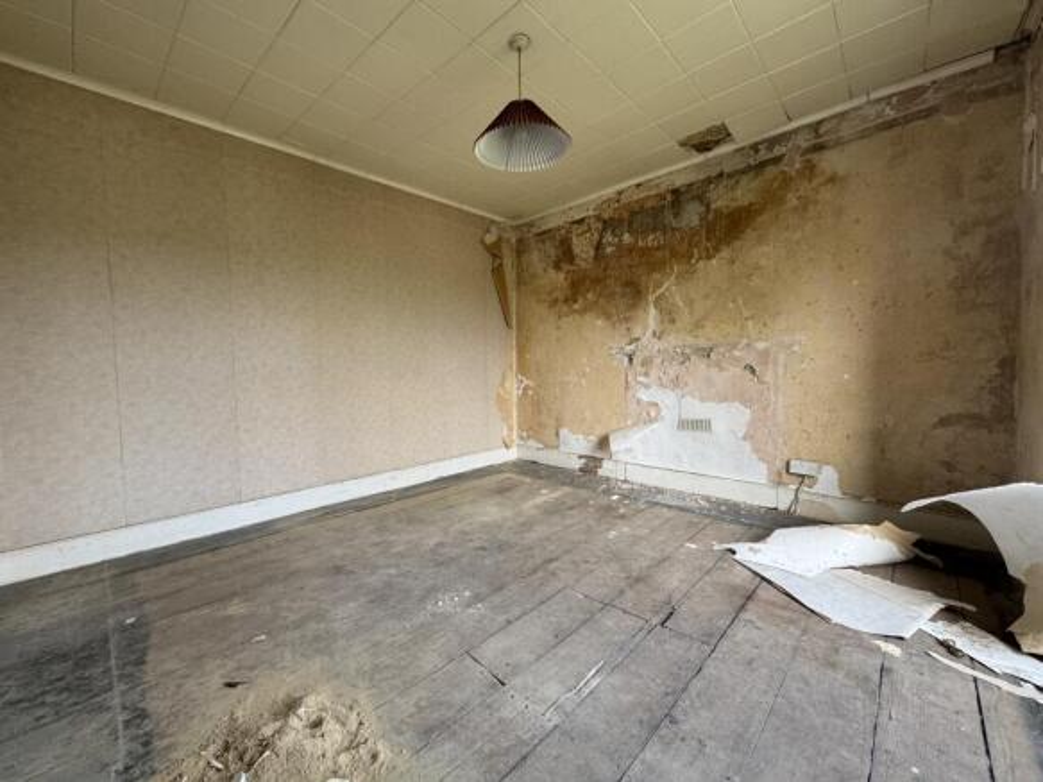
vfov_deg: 85.7
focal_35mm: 14
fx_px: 422
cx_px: 522
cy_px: 391
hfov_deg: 102.1
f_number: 2.2
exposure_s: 1/99
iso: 160
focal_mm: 2.22
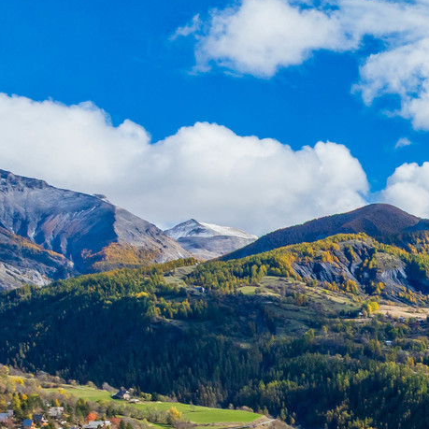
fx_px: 1038
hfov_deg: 19.3
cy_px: 504
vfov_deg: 21.8
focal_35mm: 74
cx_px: 702
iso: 200
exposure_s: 1/240
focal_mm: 12.3
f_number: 11
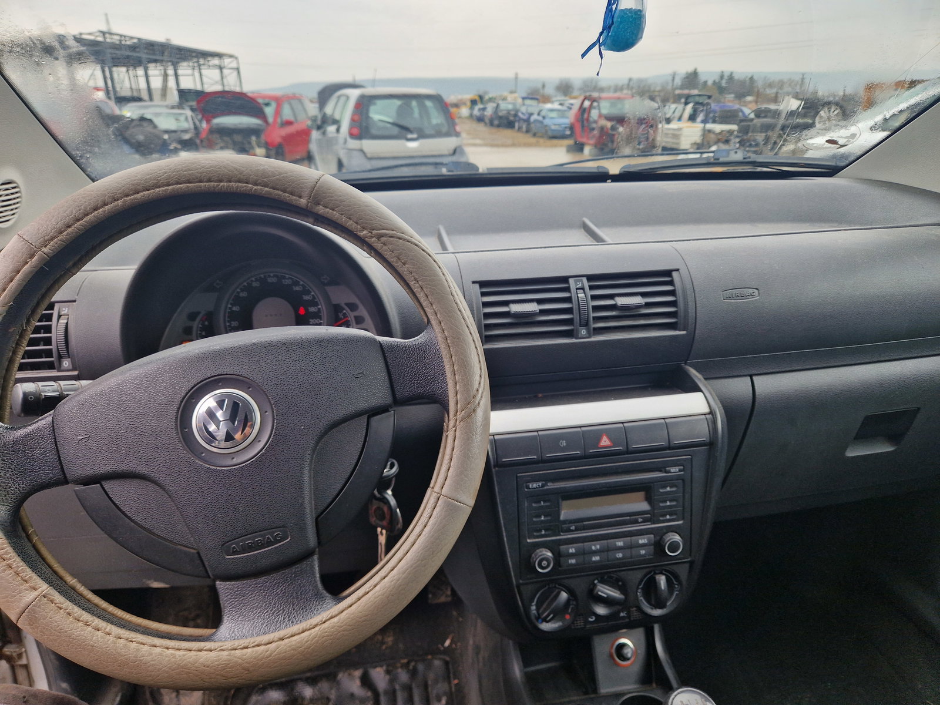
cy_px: 352
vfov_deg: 58.9
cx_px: 470
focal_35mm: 23
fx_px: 625
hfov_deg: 73.9
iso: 50
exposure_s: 1/180
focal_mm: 5.4
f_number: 1.8
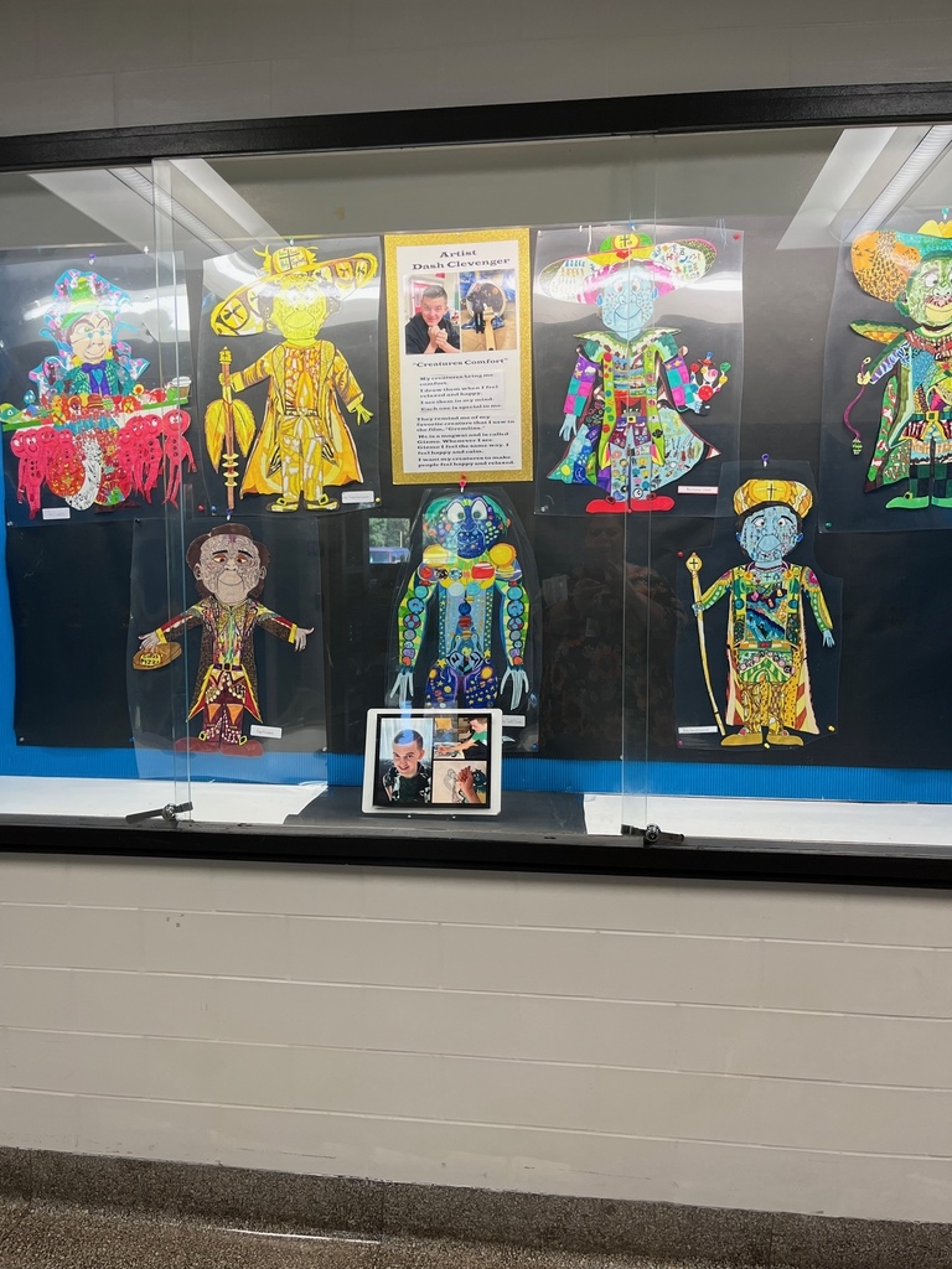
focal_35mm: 26
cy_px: 634
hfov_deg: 53.1
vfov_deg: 67.3
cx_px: 476
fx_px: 953
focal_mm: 5.1
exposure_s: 1/129
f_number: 1.6
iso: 100
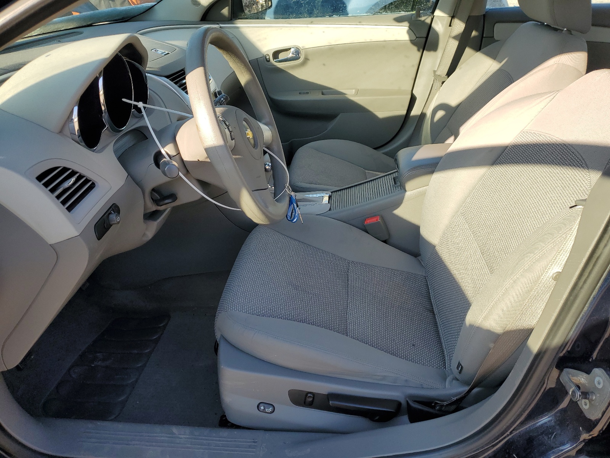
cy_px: 229
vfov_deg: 53.1
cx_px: 305
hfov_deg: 67.3
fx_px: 458
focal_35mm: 26
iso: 50
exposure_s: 1/588
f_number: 1.5
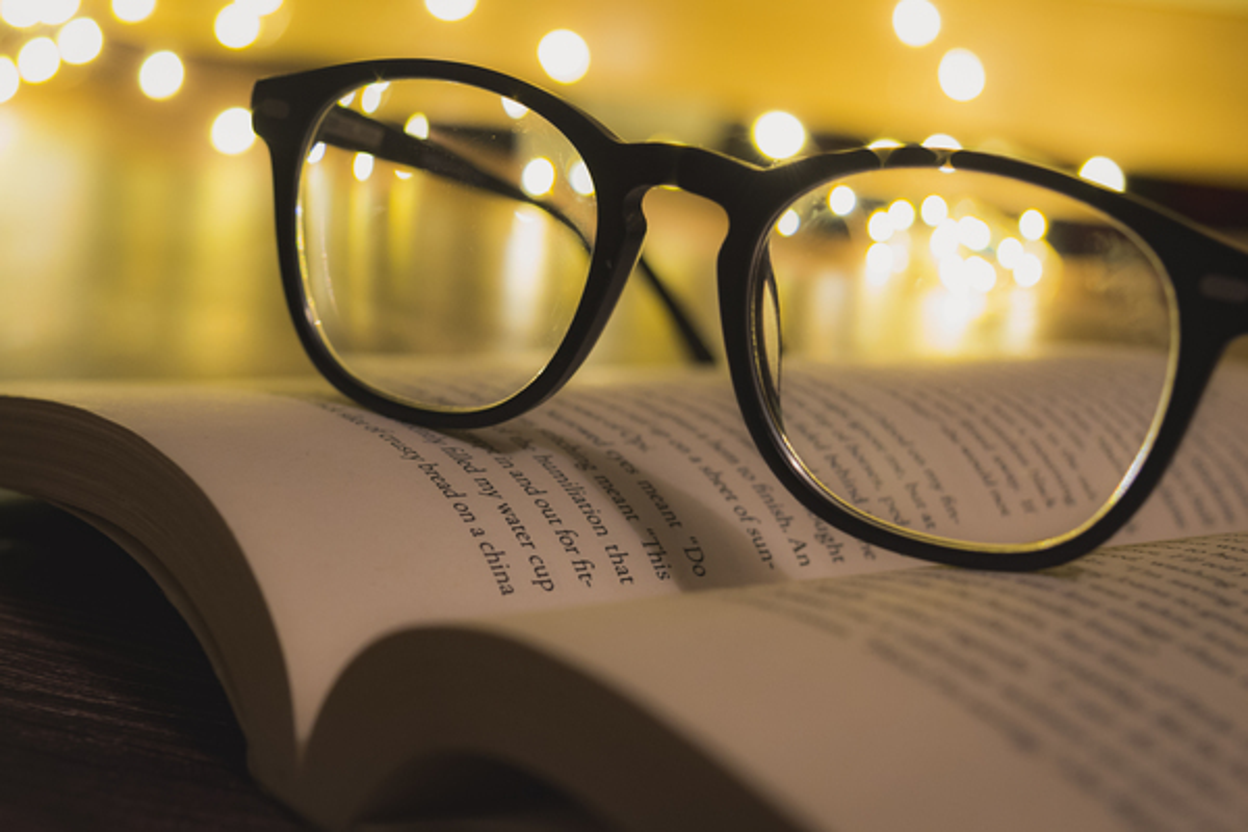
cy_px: 416
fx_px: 2340
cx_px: 624
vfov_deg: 20.2
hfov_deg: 29.9
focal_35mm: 68
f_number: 5
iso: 800
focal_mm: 45
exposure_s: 1/10
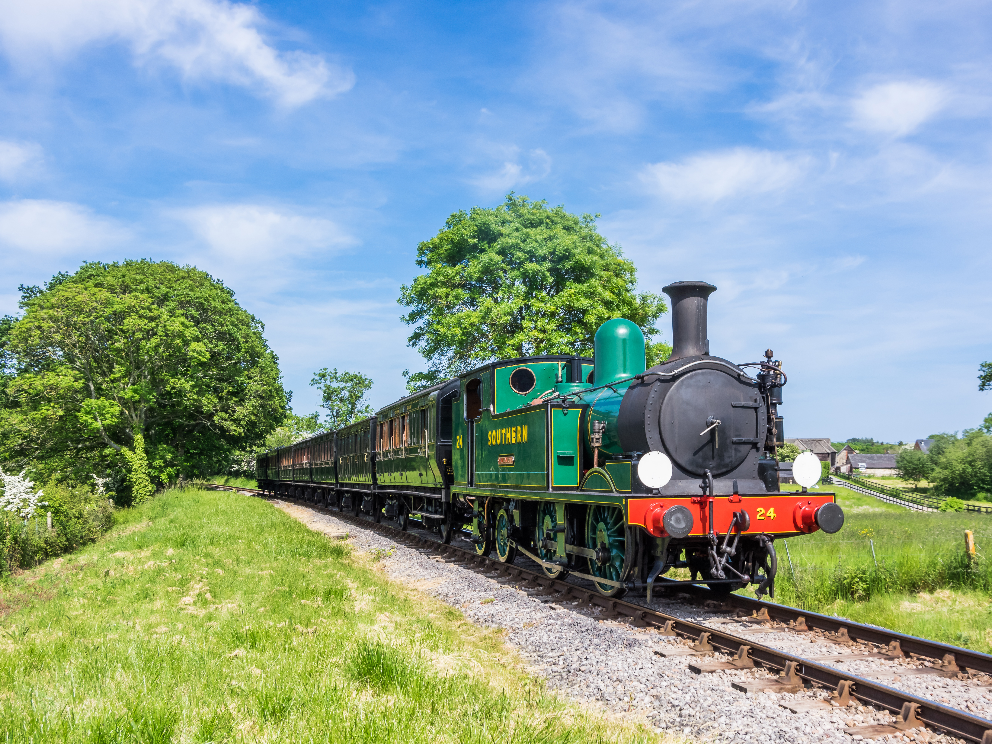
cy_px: 370
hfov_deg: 54.0
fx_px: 974
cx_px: 506
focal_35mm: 34
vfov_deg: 41.8
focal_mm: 21
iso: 400
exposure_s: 1/400
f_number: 11
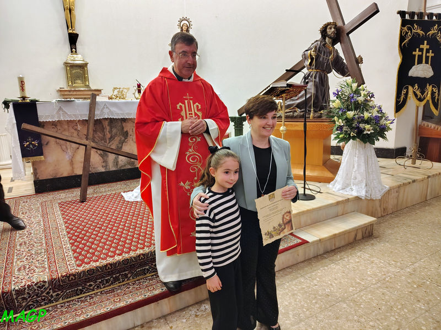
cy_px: 165
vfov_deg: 56.8
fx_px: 306
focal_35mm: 24
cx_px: 220
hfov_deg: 71.6
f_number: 1.8
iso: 1416
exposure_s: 1/33.3
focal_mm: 5.56
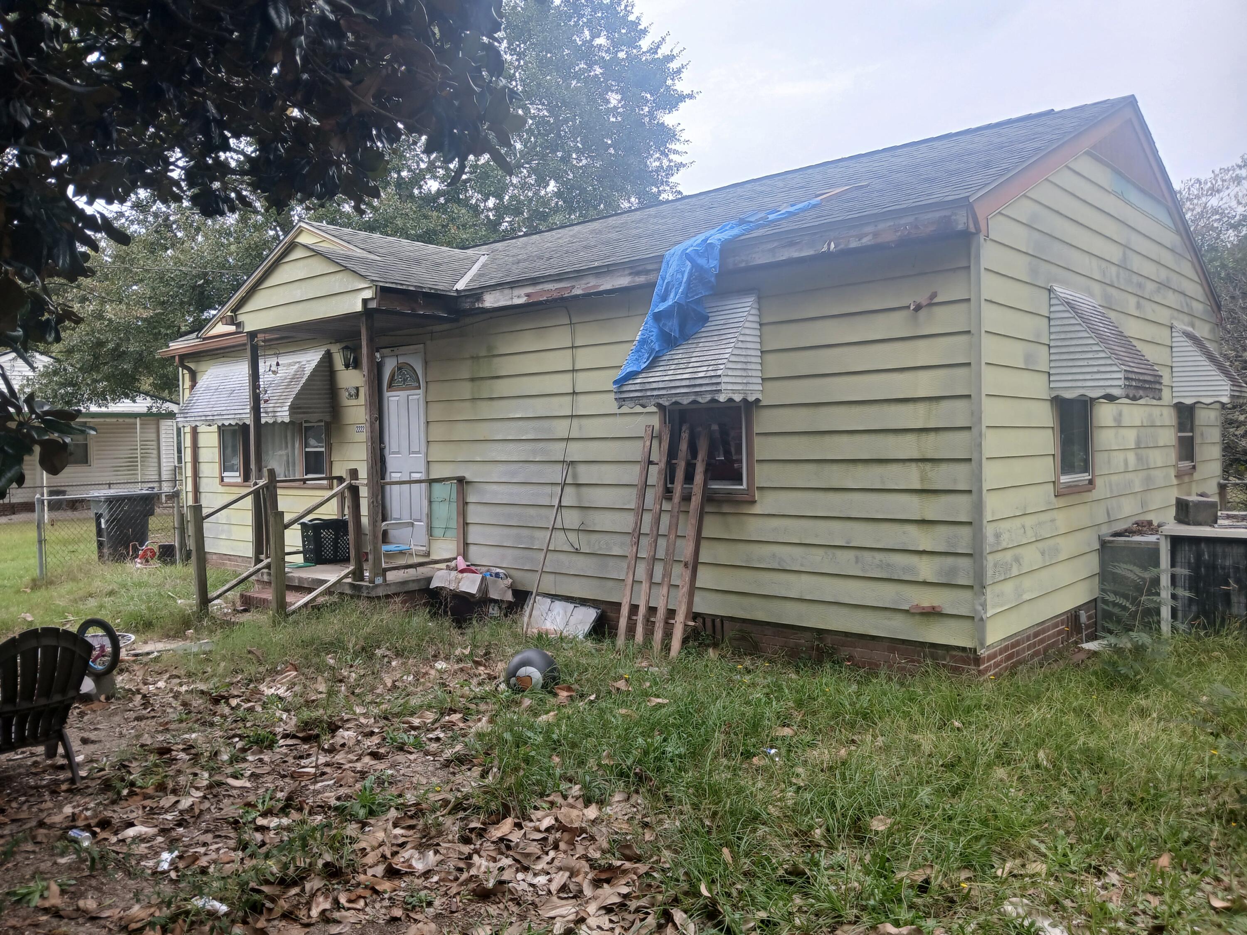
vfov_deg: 53.1
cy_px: 468
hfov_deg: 67.3
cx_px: 624
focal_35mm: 26
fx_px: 937
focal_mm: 3.98
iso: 25
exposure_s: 1/120
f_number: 1.8
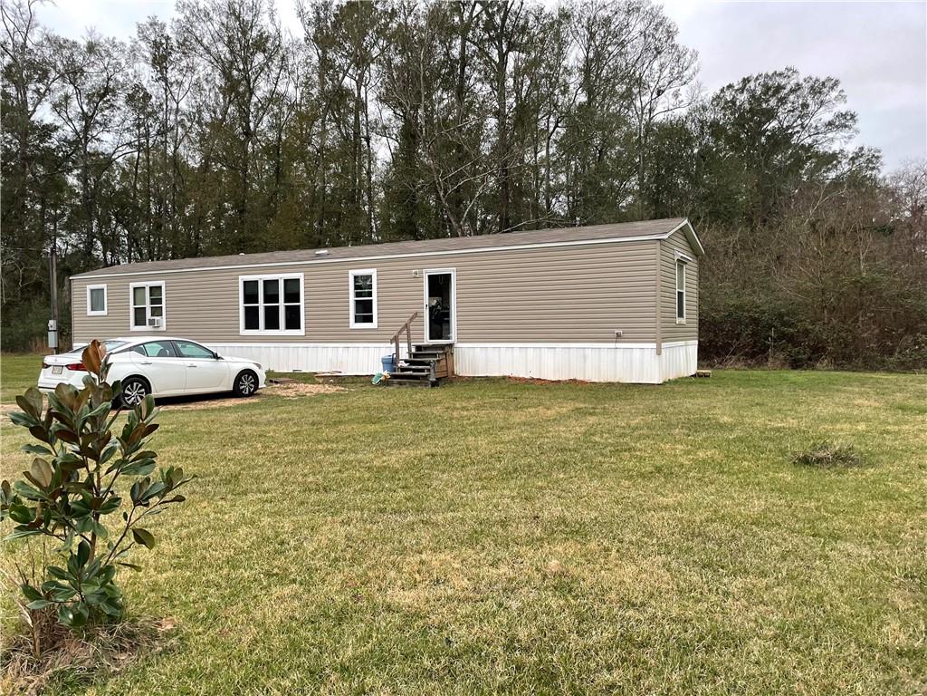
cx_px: 464
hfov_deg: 67.3
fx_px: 696
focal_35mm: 26
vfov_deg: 53.1
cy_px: 348
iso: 100
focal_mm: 4.2
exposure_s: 1/121
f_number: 1.6
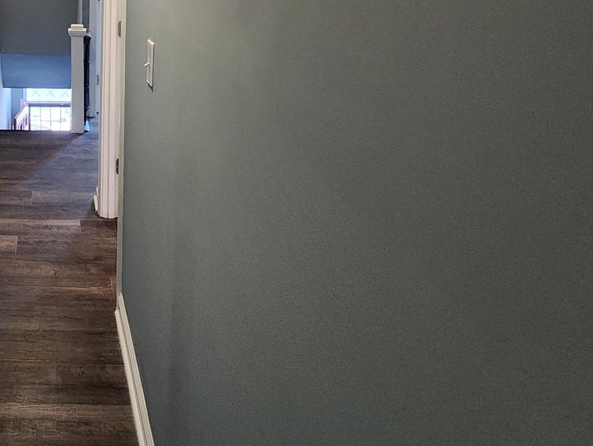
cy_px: -15
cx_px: 27
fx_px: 514
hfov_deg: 50.7
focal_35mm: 30
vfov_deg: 40.1
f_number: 2.2
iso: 400
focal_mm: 2.2
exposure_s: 1/60
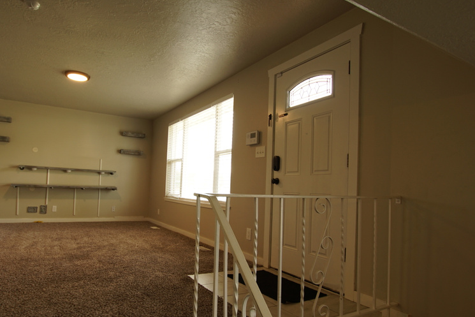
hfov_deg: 76.6
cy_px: 175
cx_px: 214
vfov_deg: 55.7
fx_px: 299
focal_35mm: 23
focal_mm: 11
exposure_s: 1/13
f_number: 4
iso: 100
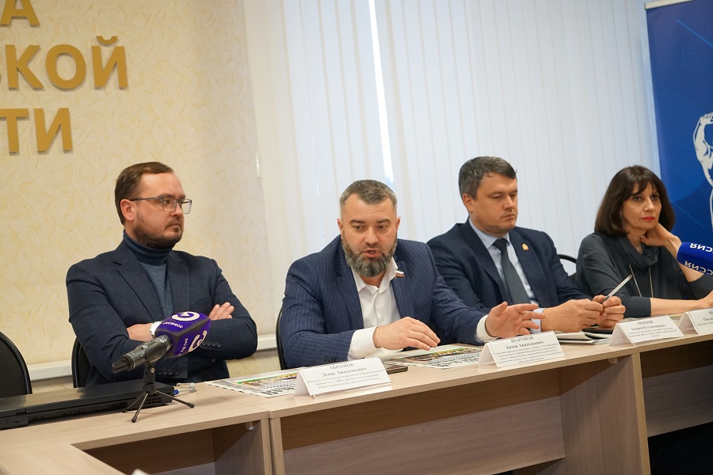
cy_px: 238
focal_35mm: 47
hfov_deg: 41.9
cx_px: 356
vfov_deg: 28.6
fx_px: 931
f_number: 4
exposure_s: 1/160
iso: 2500
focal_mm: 47
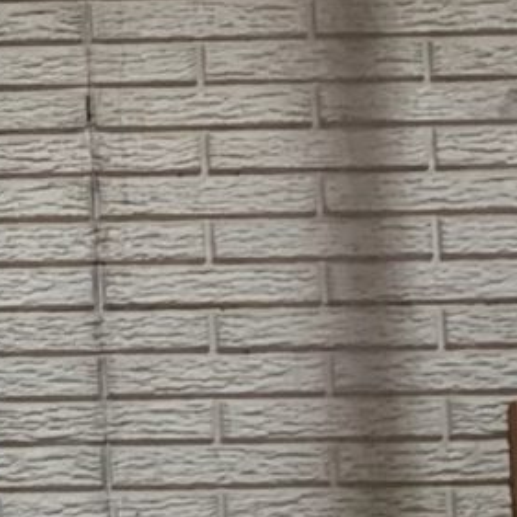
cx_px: -644
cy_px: -96
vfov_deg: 10.9
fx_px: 2653
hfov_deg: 10.0
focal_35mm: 157
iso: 320
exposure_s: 1/60
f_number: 1.8
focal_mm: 4.25
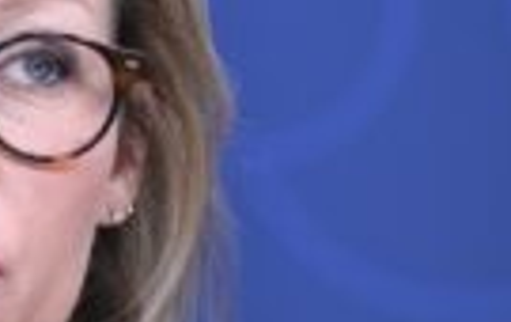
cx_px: -235
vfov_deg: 2.2
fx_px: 8513
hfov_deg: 3.4
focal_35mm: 610
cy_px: 197
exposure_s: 1/250
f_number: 4
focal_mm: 180
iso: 2000
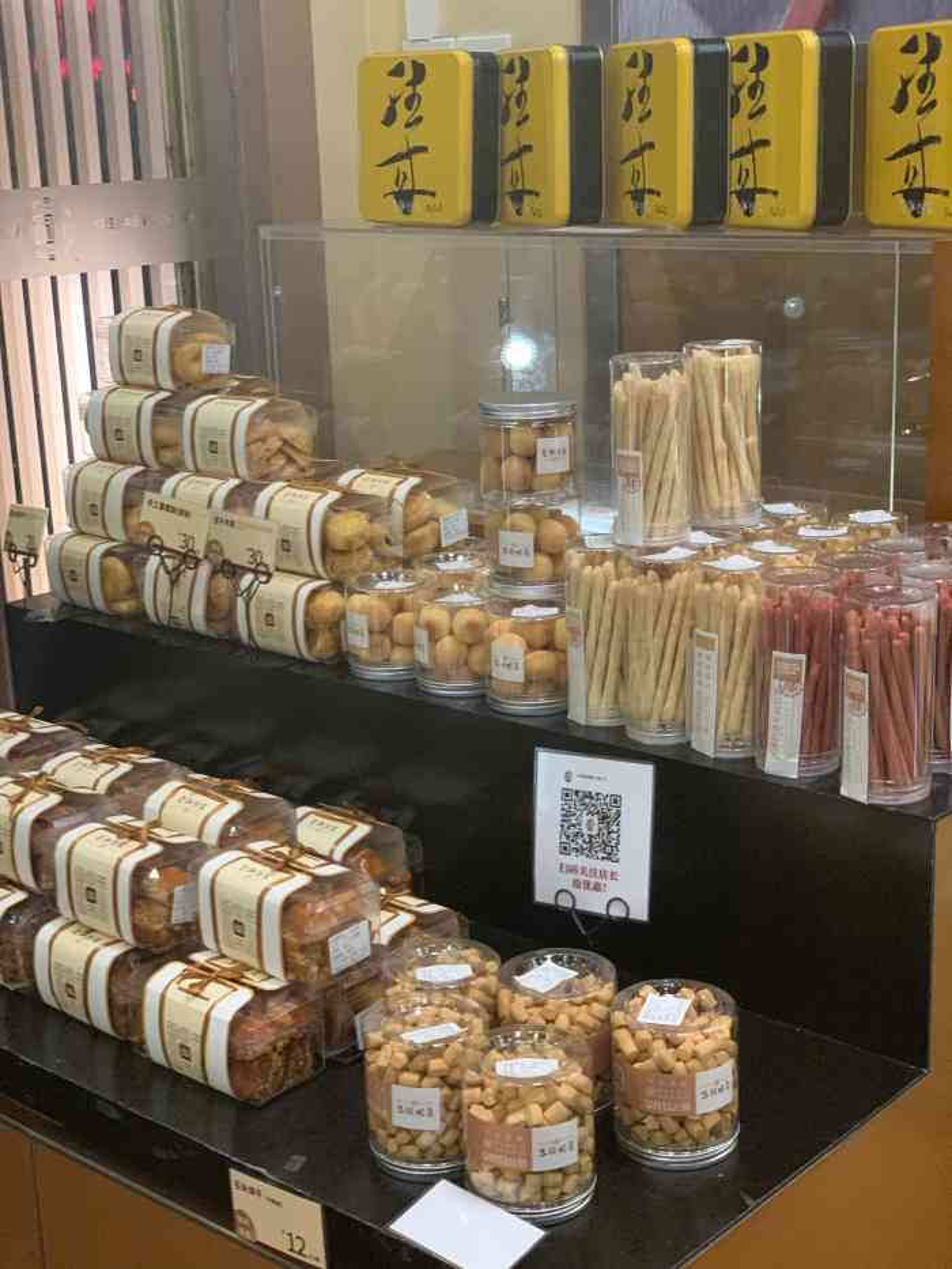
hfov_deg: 28.0
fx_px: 1906
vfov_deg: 36.8
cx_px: 476
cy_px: 634
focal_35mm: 52
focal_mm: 6
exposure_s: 1/50
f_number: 2.4
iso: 320
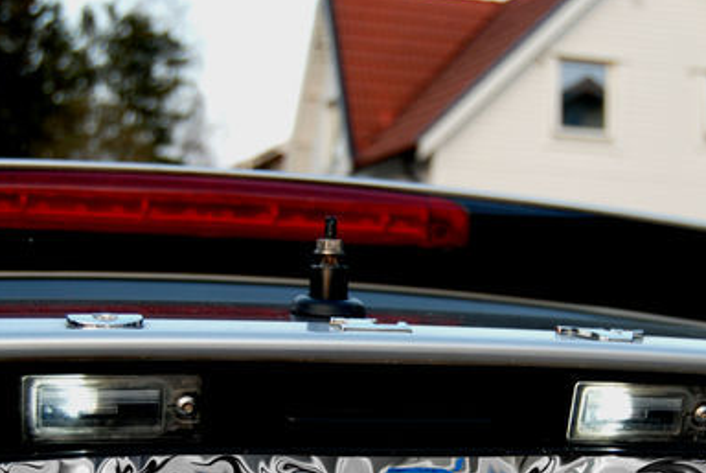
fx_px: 1472
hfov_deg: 26.9
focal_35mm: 75
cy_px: 370
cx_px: 388
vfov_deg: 18.1
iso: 200
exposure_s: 1/30
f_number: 4.2
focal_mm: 30
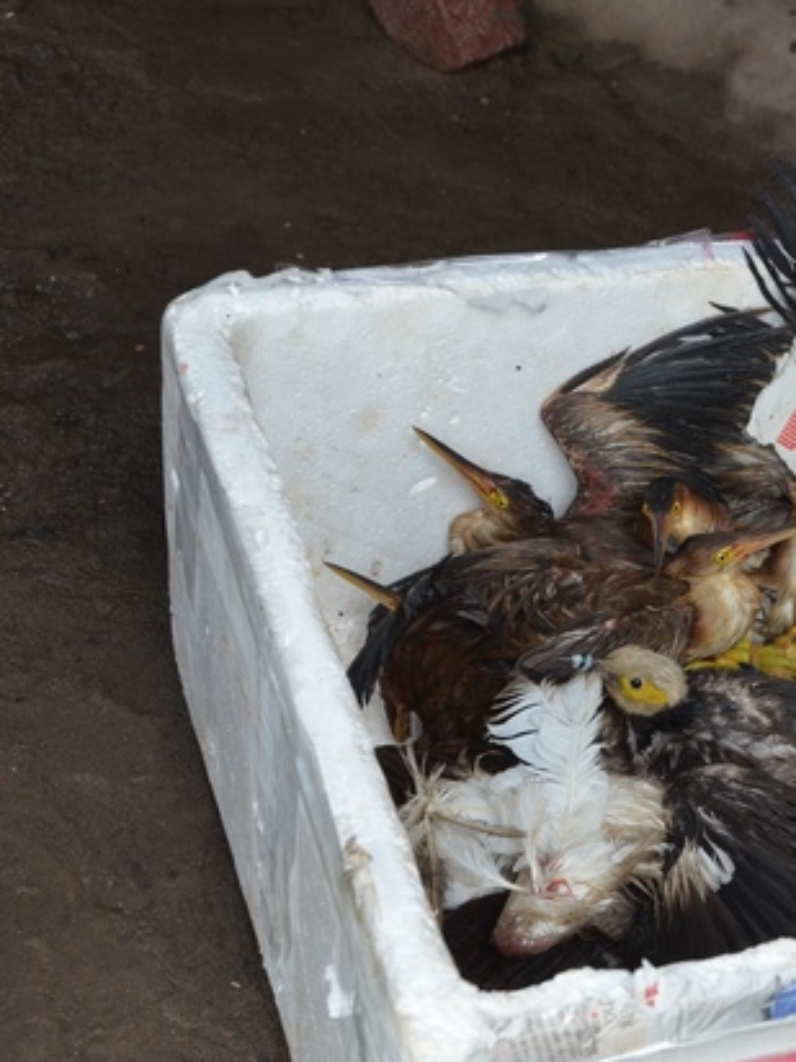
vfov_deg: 18.0
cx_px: 819
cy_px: 532
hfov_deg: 13.4
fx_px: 3342
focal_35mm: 109
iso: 1000
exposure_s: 1/250
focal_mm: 48
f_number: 8
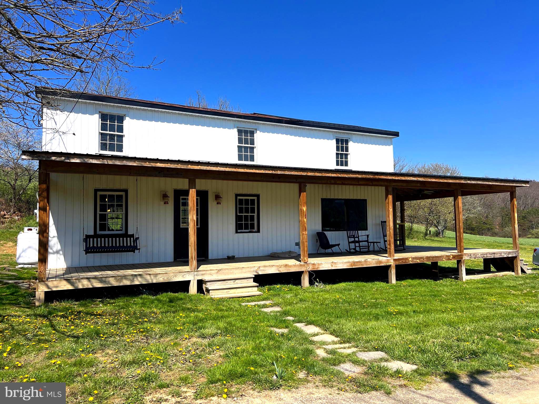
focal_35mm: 26
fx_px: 405
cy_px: 202
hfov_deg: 67.3
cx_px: 270
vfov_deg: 53.1
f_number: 1.5
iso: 50
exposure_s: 1/3968
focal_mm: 5.7
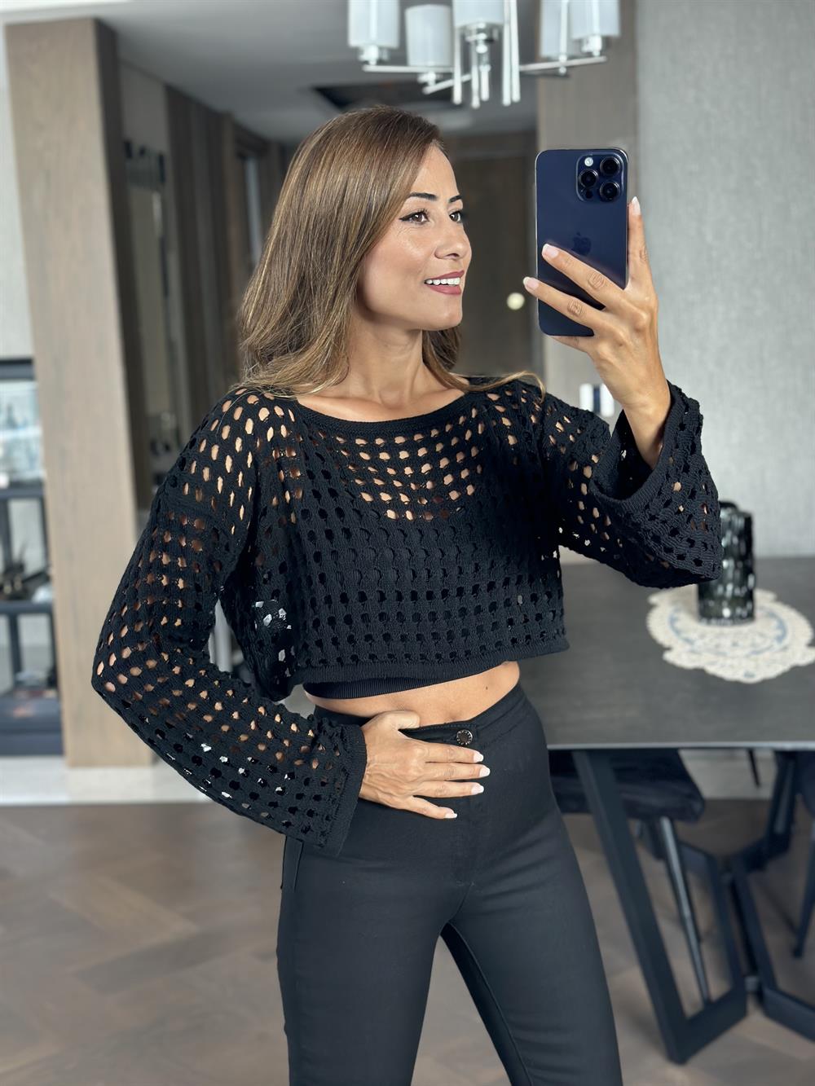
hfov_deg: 30.3
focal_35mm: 48
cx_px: 408
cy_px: 543
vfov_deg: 39.7
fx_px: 1507
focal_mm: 6.86
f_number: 1.78
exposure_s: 1/113
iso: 125
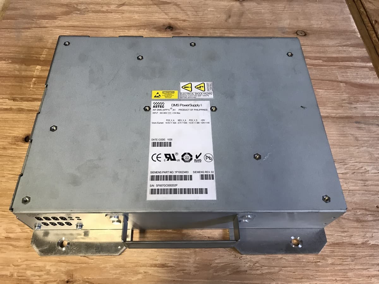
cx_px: 190
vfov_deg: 49.7
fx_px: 307
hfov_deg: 63.4
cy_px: 142
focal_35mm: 28
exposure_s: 1/25
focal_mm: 3.99
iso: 40
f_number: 1.8
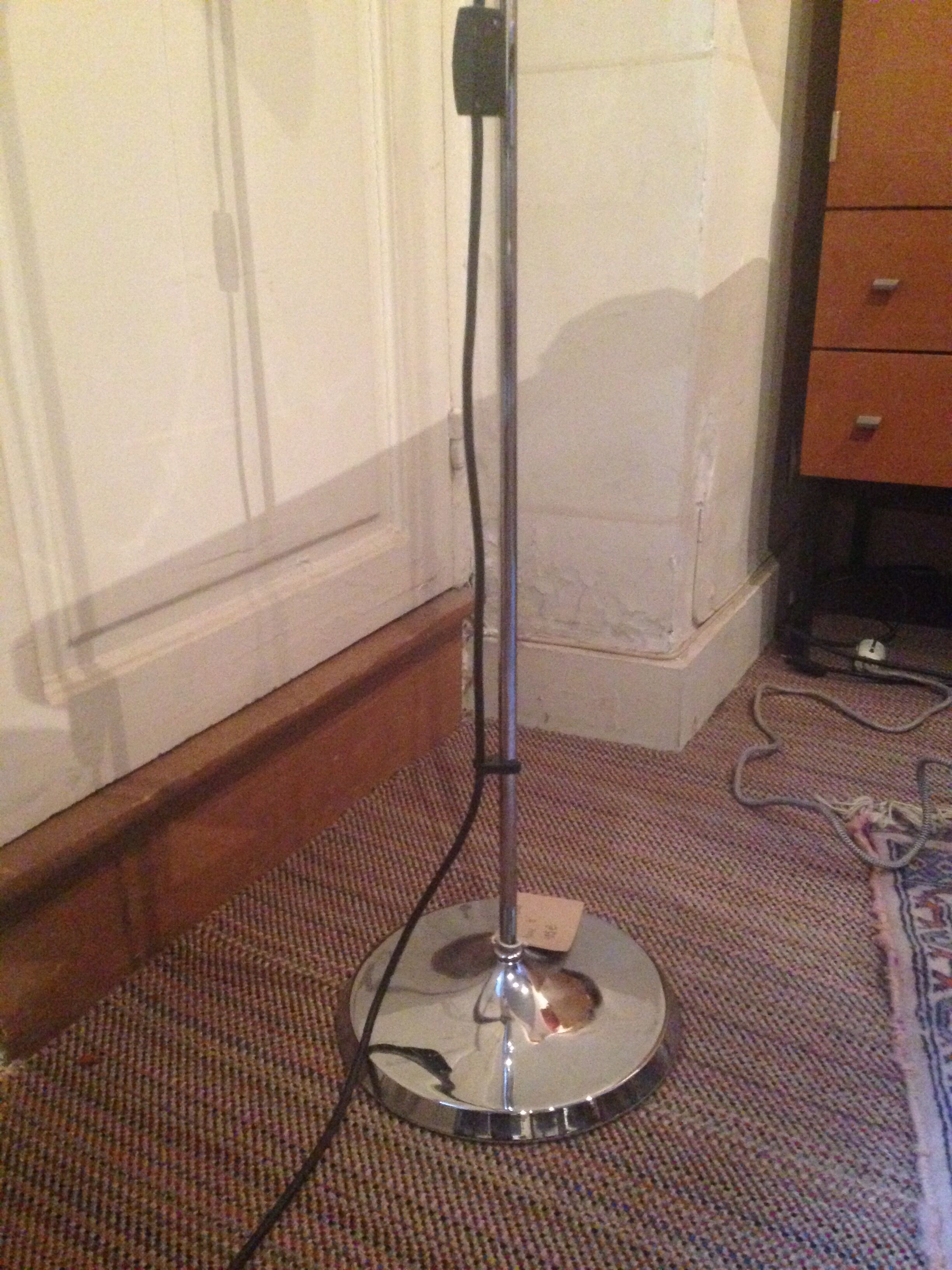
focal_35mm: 33
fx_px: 1210
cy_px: 635
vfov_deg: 55.4
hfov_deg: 42.9
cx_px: 476
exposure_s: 1/15
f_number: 2.4
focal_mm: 4.12
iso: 800
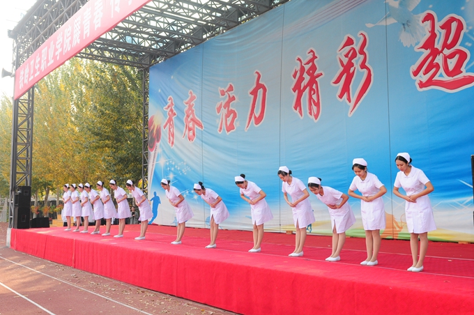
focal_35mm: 36
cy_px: 158
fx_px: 474
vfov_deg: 36.8
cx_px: 237
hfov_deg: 53.2
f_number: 7.1
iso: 400
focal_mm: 24
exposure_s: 1/250
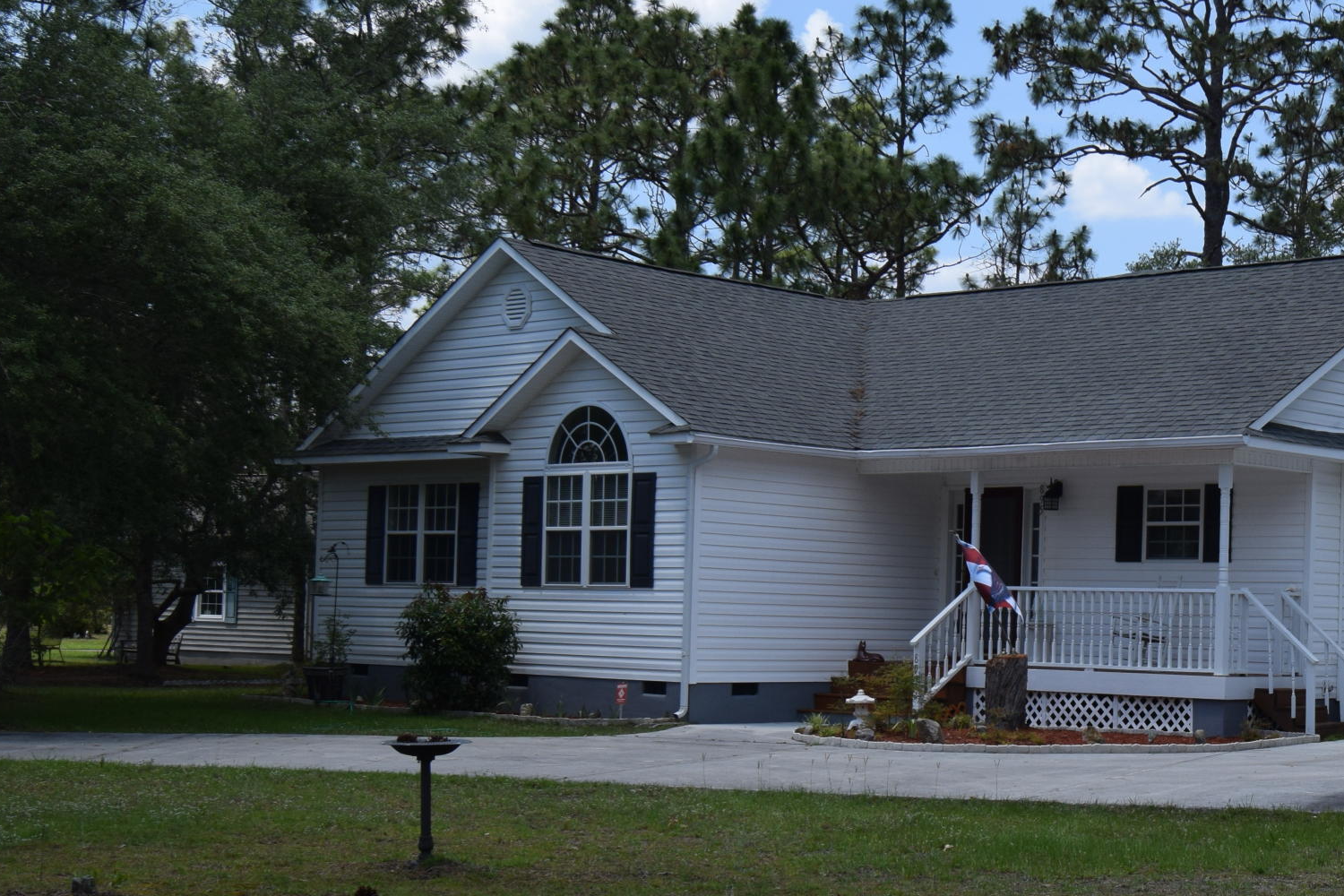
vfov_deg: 22.6
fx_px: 2240
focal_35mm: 60
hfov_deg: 31.9
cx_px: 1188
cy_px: 559
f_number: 9
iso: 200
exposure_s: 1/400
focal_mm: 20
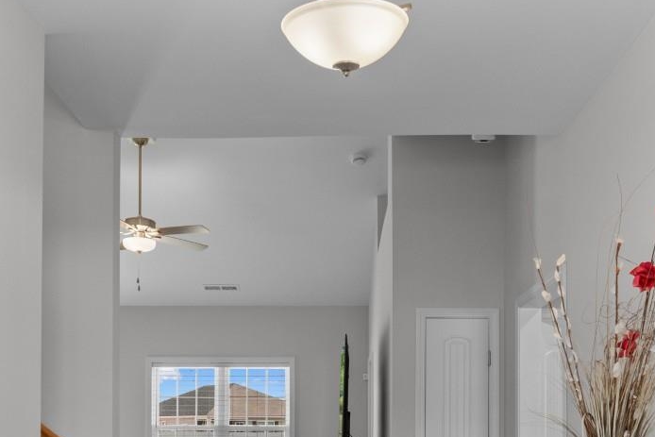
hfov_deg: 40.3
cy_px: 409
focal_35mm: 49
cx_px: 326
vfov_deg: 26.4
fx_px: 892
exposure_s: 1/10
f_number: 5
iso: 100
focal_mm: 14
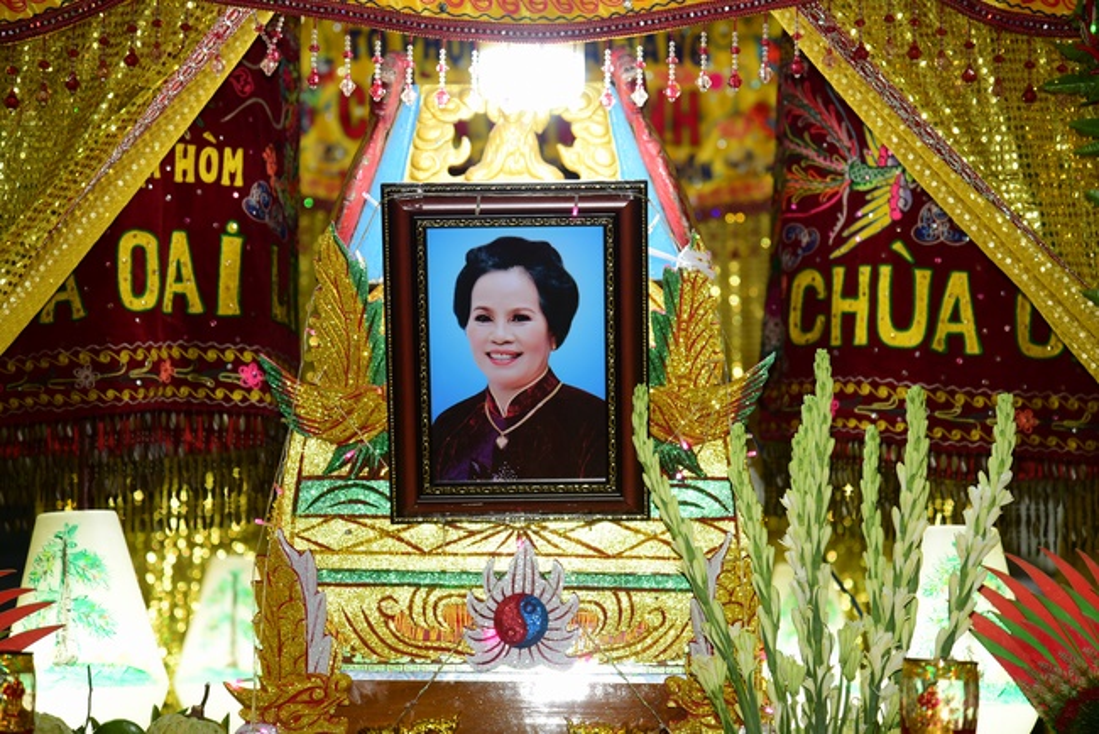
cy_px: 367
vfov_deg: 11.4
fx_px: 3665
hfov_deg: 17.1
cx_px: 550
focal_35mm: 120
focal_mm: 120
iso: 320
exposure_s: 1/60
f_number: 4
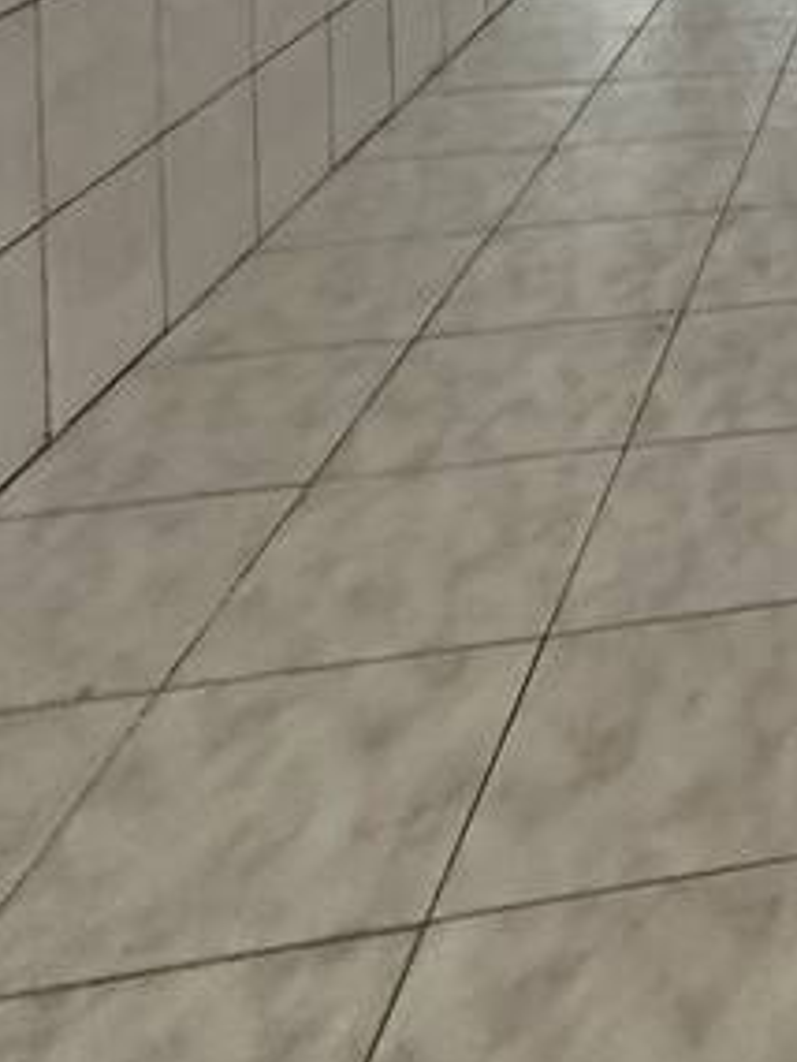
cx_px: 1415
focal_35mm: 53
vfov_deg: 27.8
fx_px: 1626
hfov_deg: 20.2
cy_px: -421
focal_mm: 2.22
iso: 250
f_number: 2.2
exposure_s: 1/60
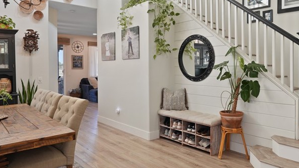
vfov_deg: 39.9
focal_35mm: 29
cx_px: 165
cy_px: 64
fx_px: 230
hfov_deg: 65.9
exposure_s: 1/20
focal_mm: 16
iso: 320
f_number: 4
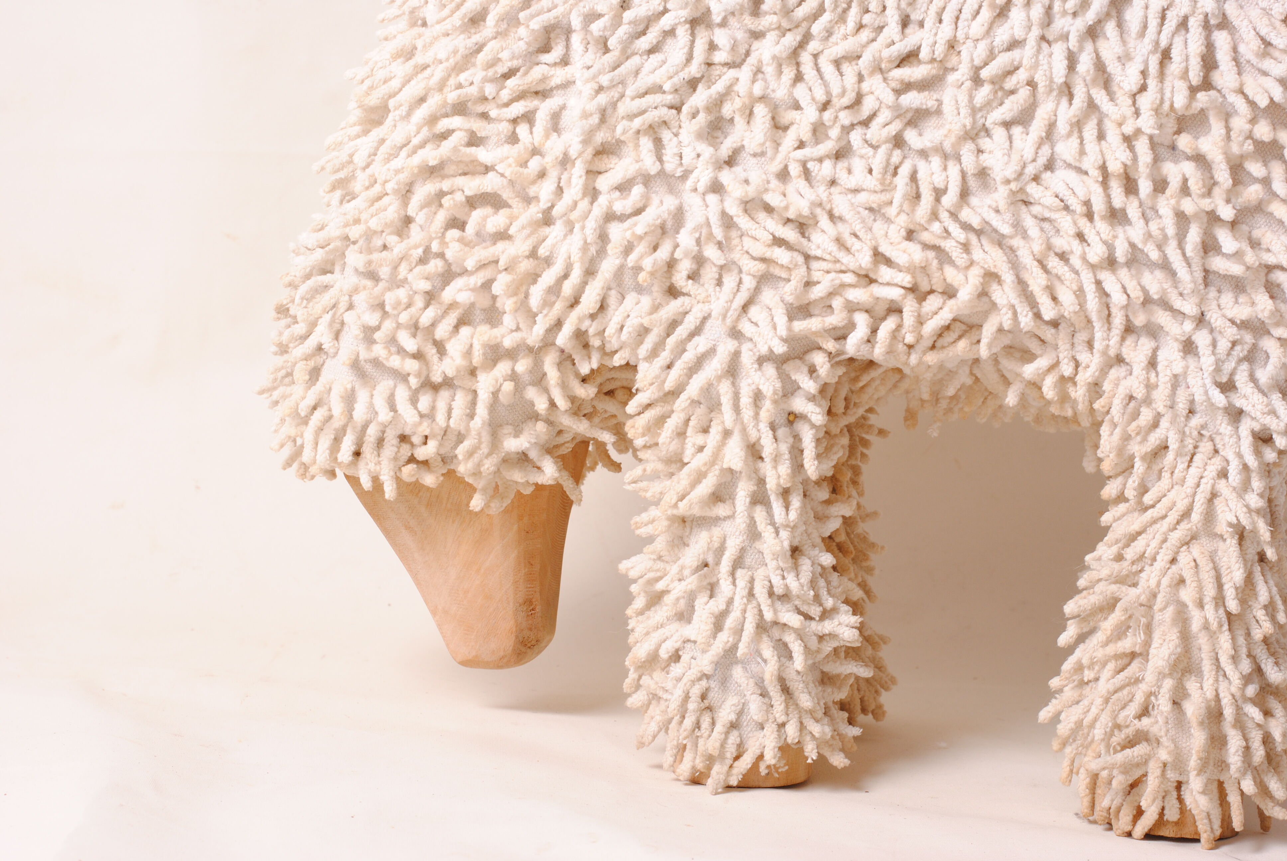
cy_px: 430
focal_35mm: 75
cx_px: 644
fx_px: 2684
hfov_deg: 27.0
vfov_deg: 18.2
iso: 200
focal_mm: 50
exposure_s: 1/80
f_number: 8
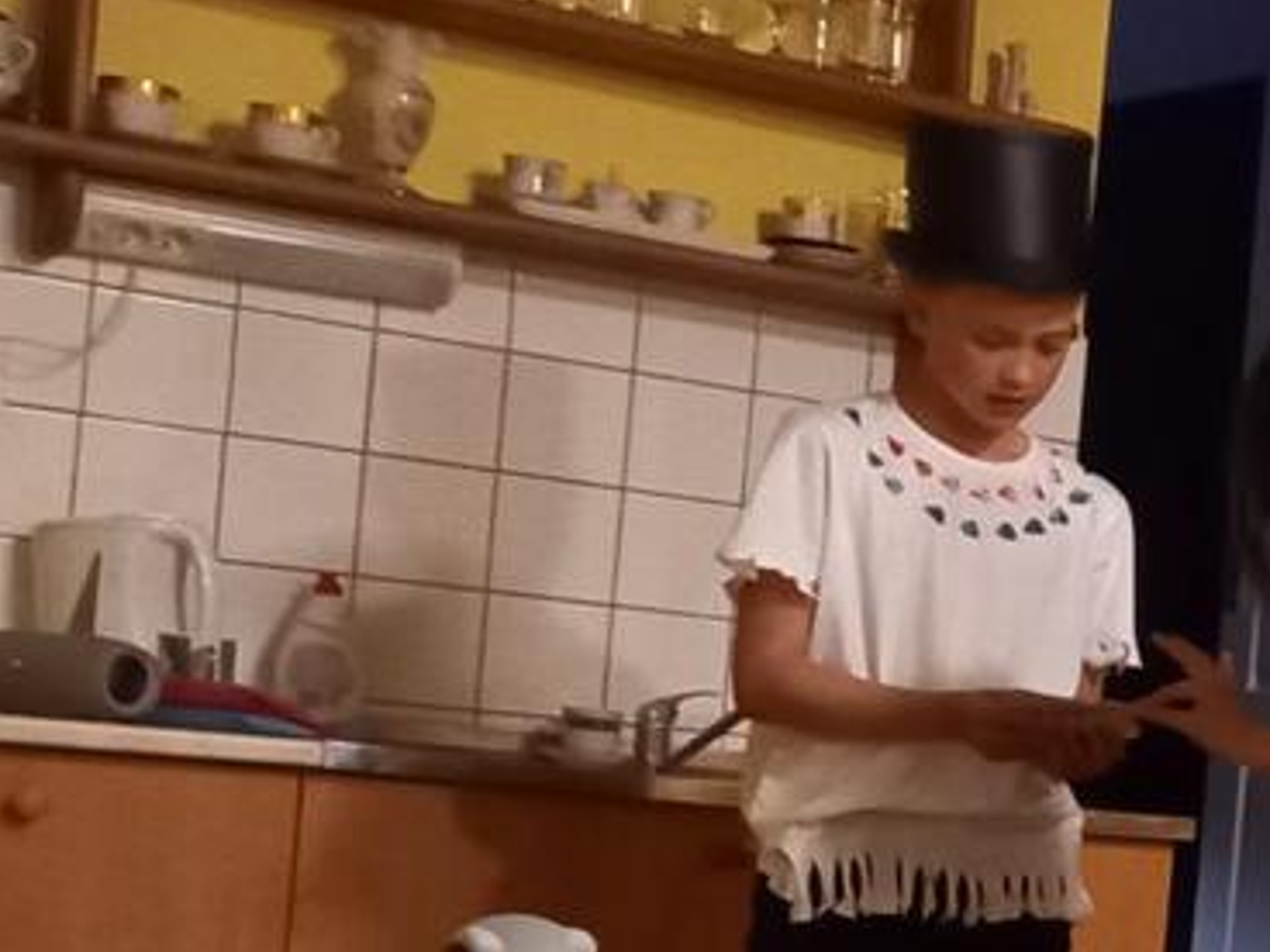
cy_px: 897
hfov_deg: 18.0
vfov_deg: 16.0
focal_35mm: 91
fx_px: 3339
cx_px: 2164
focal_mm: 4.65
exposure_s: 1/16.7
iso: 1600
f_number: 1.8
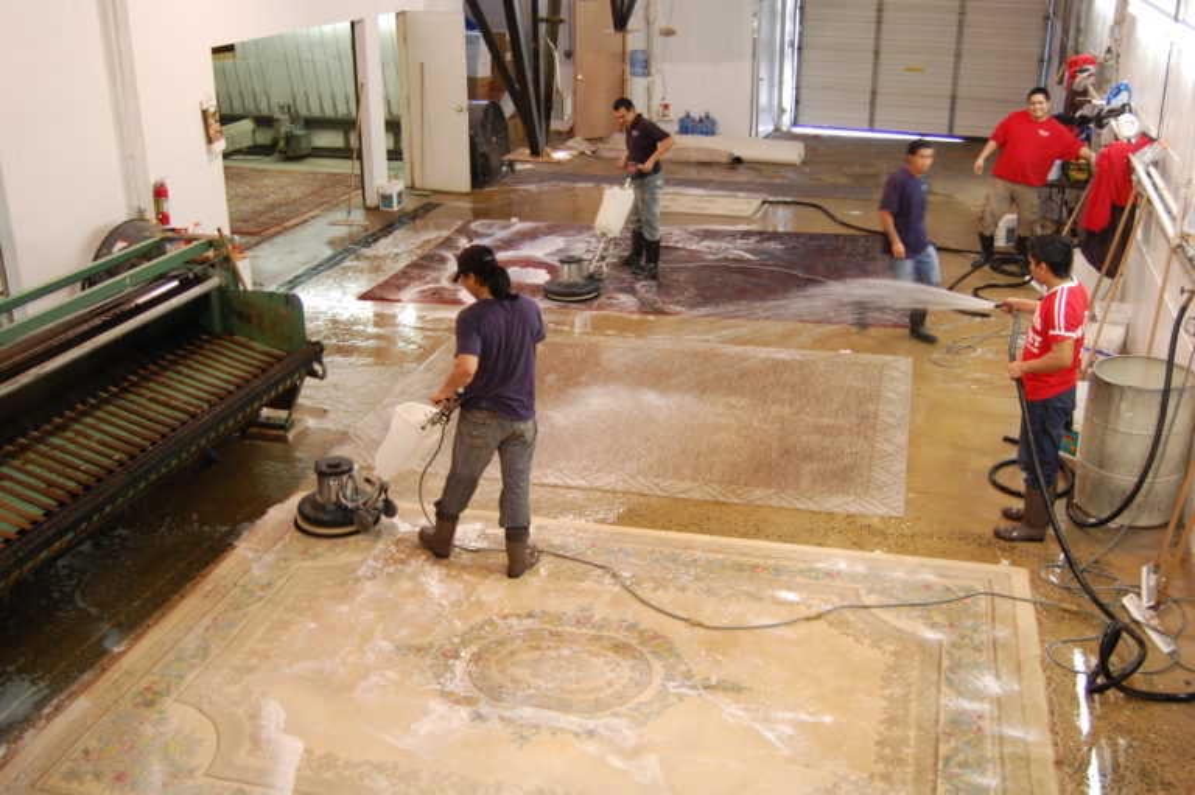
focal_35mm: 36
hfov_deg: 53.2
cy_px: 398
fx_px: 1194
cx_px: 598
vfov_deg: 36.8
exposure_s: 1/25
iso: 800
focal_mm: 24
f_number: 4
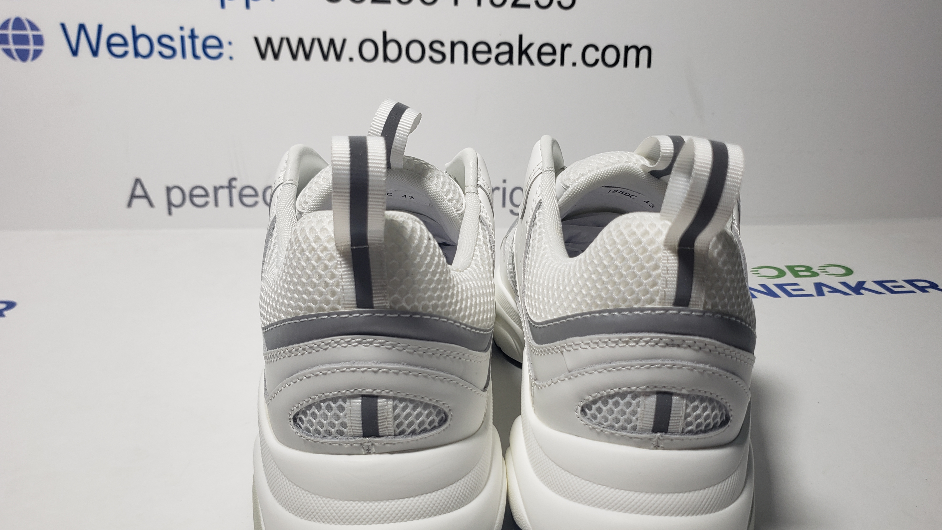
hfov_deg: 66.1
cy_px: 344
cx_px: 473
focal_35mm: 29
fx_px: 724
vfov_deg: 39.8
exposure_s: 1/492
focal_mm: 4.3
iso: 50
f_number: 1.5
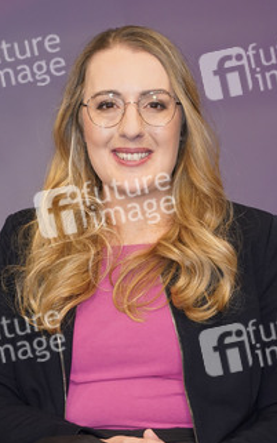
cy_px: 275
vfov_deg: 24.3
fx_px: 1025
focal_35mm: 85
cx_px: 145
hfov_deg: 15.4
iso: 2000
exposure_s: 1/160
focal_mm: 67
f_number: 5.6
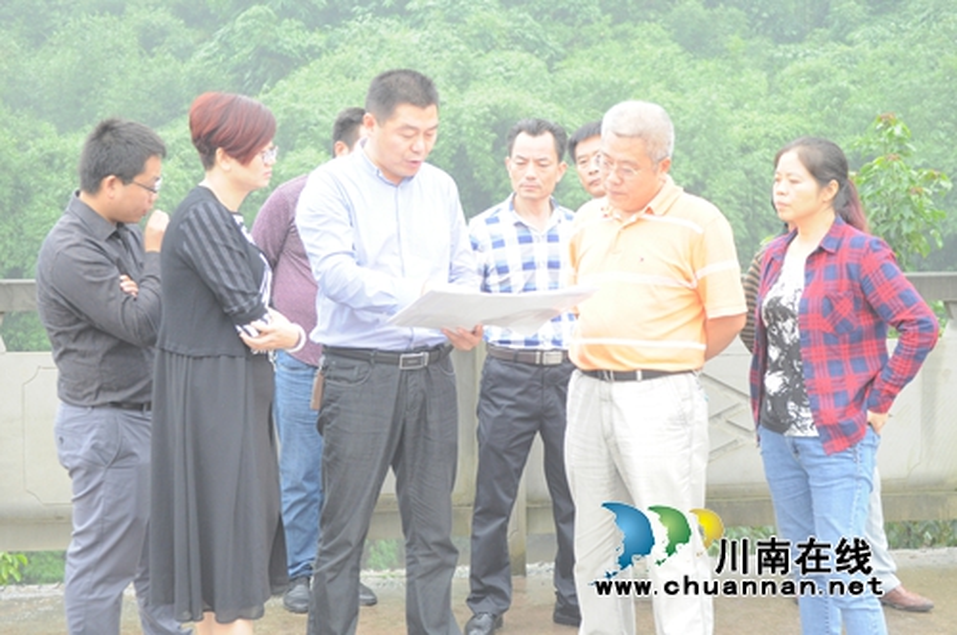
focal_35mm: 60
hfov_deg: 33.4
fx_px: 1593
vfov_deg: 22.6
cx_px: 478
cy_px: 318
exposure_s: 1/50
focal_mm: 40
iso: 800
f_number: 5.3
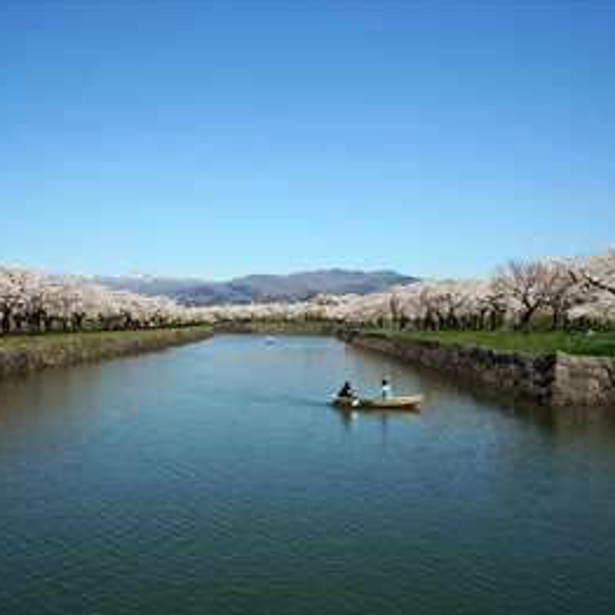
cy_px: 305
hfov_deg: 47.1
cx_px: 270
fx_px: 704
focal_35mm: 35
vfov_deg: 47.2
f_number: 9
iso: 100
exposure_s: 1/320
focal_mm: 18
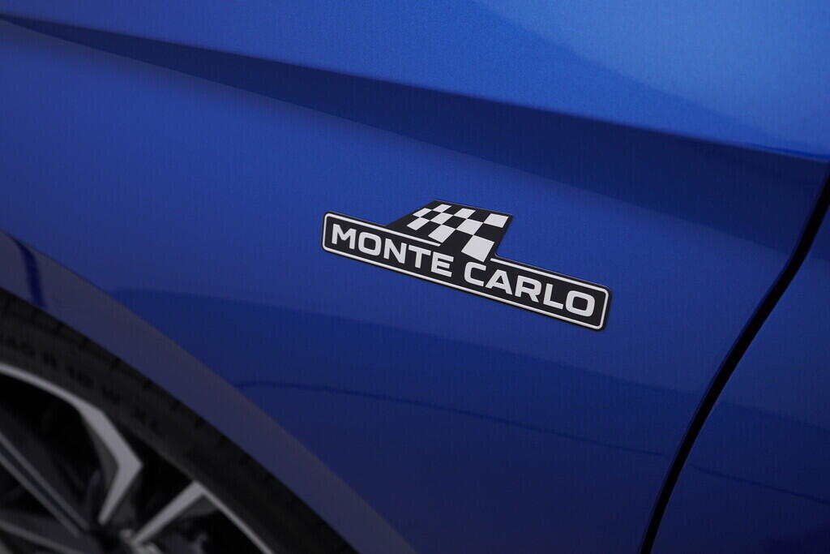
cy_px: 277
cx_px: 415
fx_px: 830
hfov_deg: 53.1
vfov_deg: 36.9
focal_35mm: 36
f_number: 4.5
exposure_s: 1/100
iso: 125
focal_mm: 24
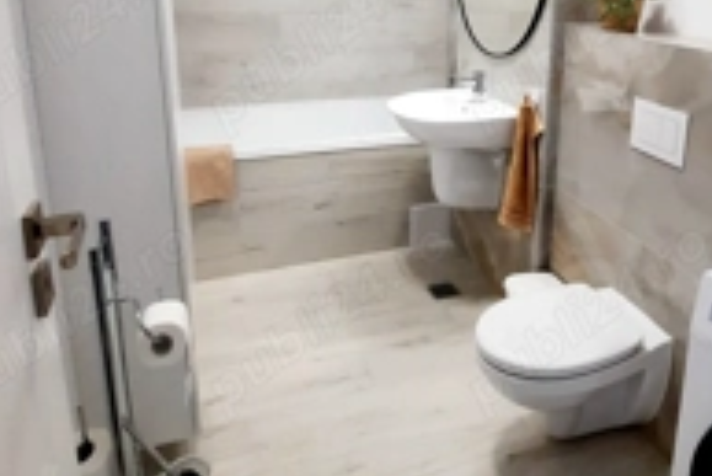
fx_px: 554
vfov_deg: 44.3
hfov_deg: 64.2
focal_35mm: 28
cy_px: 96
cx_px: 457
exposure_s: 1/50
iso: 100
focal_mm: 1.74
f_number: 2.2
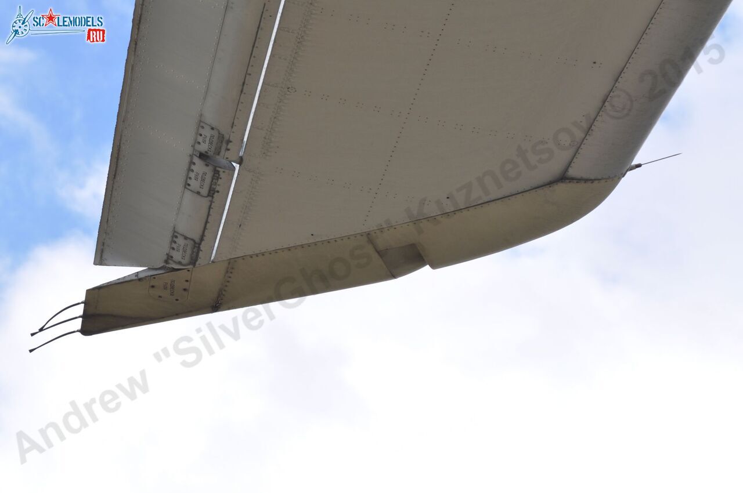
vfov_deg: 7.9
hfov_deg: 11.8
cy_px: 246
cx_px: 372
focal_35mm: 174
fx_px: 3587
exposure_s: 1/200
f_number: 8
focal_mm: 116
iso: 200
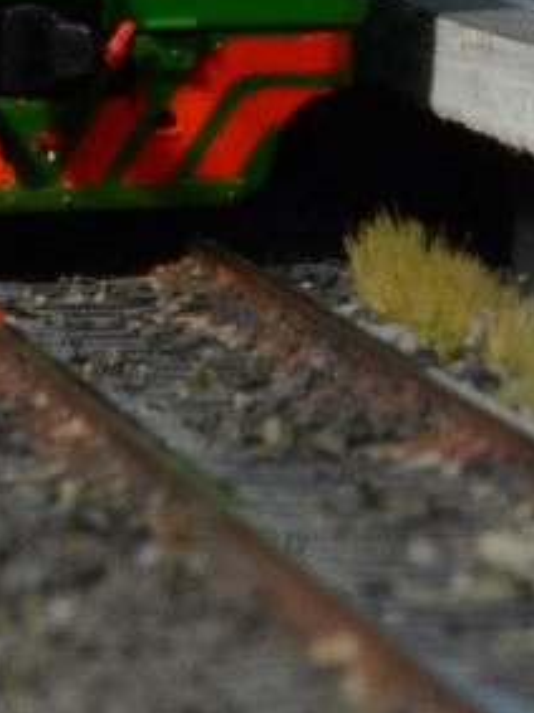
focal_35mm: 683
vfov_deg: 2.9
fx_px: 14062
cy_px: -229
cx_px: -273
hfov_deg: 2.2
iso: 200
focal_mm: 105
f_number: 36
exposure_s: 15
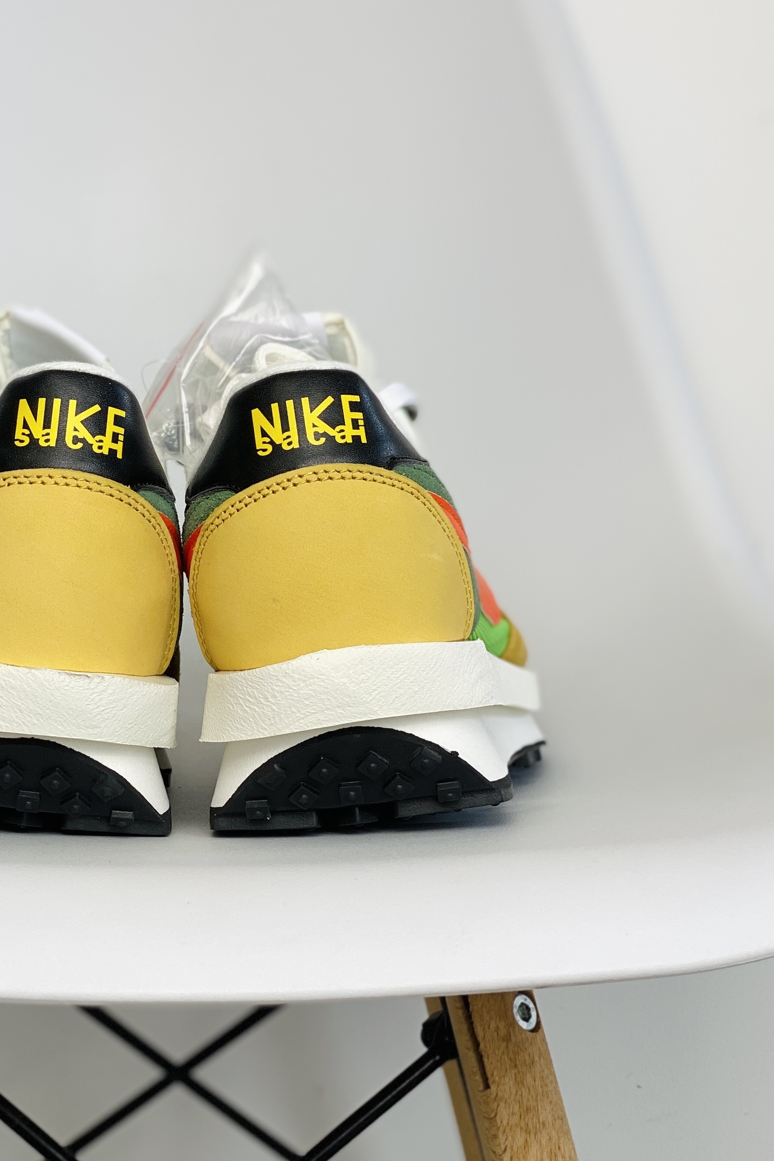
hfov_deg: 16.6
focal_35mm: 82
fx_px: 2644
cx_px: 177
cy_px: 424
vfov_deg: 24.7
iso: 20
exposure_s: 1/116
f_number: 2
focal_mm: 6
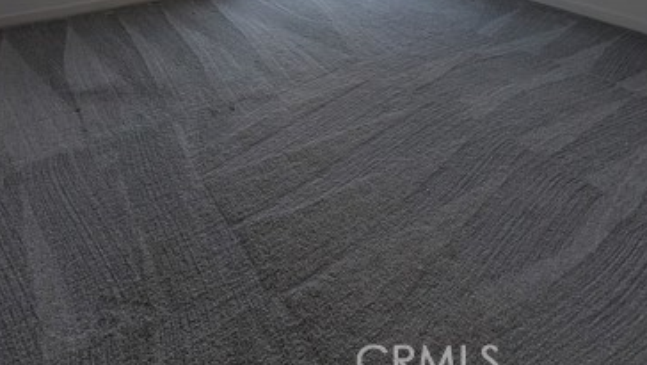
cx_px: 290
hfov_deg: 78.4
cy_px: -42
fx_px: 395
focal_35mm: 23
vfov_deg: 39.8
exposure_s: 1/461
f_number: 1.7
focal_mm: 2.02
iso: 61
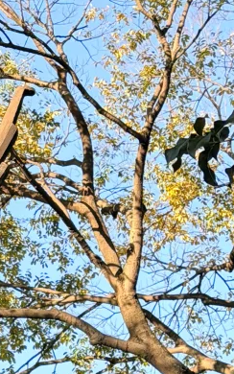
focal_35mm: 188
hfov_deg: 6.8
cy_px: 272
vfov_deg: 11.1
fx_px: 1917
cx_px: -186
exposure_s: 1/1513
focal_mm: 6.76
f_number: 1.78
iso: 64
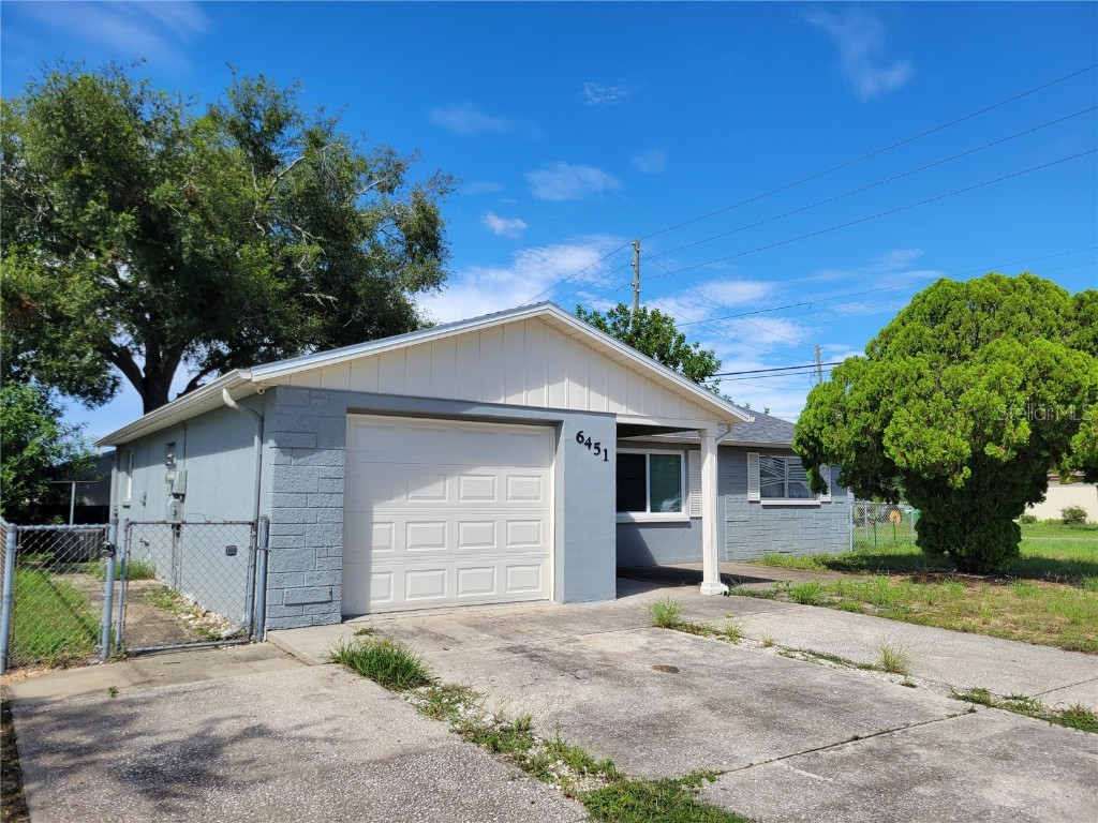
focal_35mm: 26
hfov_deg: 67.3
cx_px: 549
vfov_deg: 53.1
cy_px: 412
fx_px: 825
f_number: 1.8
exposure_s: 1/2302
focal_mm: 5.4
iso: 40
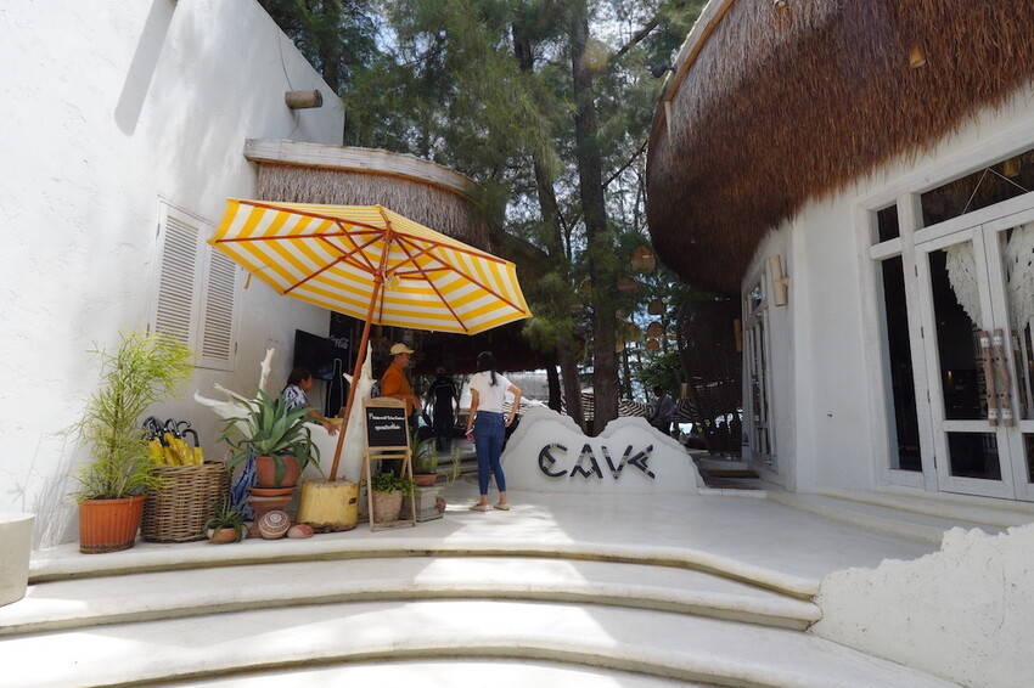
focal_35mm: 20
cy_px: 344
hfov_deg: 83.3
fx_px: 581
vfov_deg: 61.3
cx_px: 517
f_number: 8
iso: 400
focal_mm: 13.5
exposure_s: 1/400
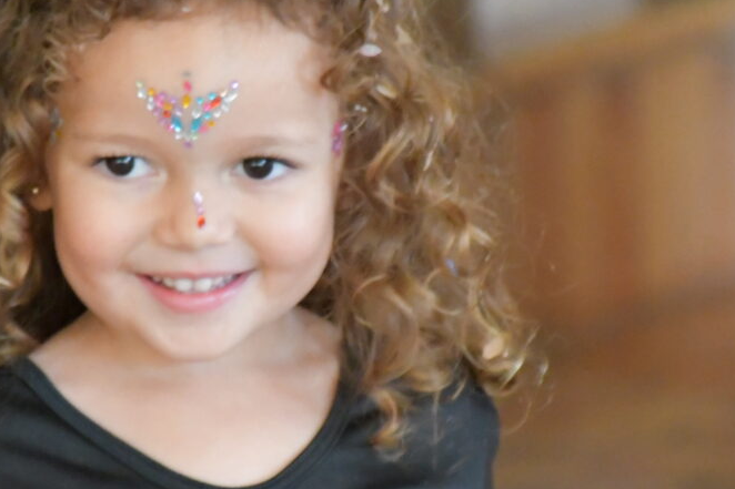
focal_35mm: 609
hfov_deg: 3.4
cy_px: 259
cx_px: 242
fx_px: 12430
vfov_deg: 2.3
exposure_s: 1/250
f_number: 5.6
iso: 6400
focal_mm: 140
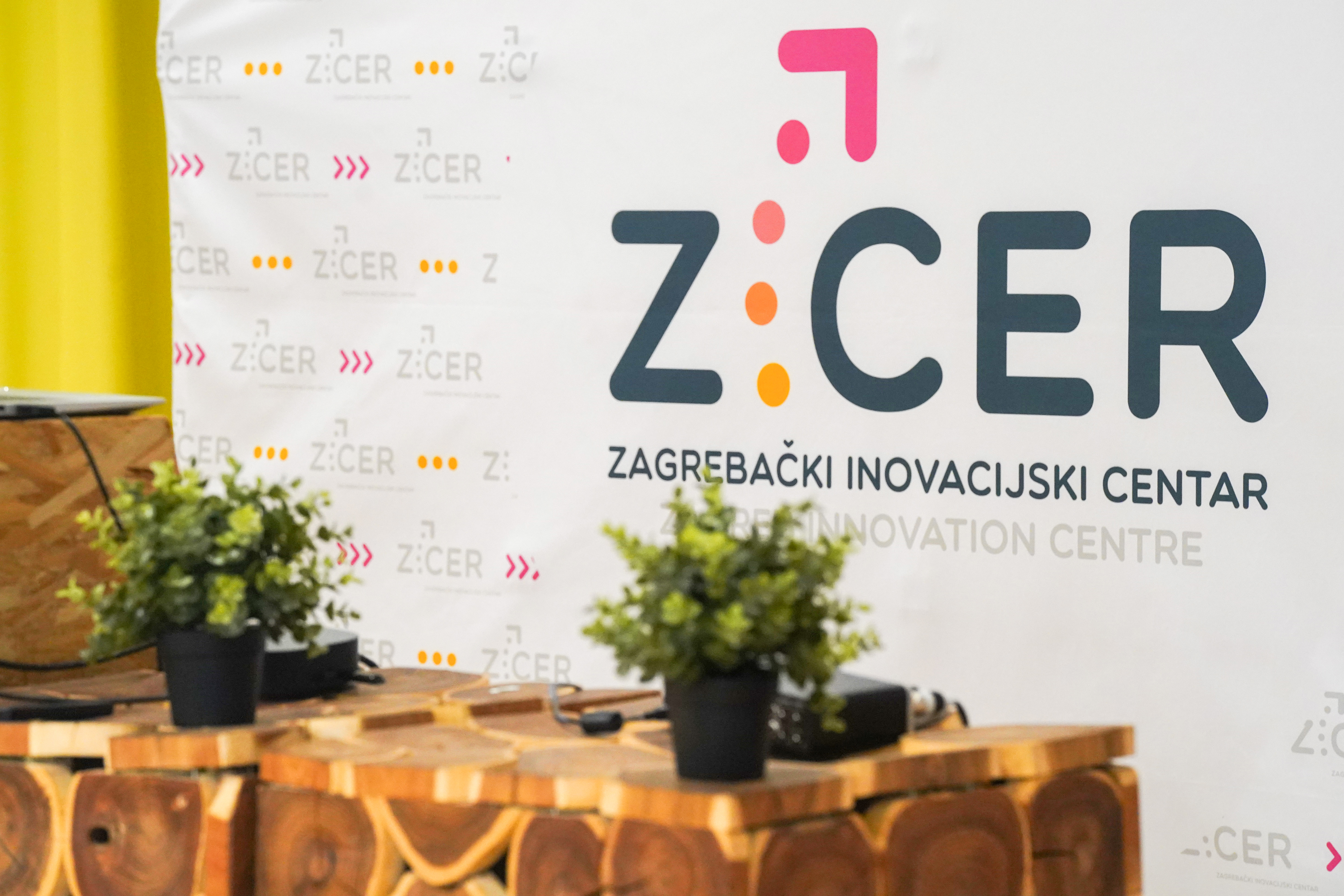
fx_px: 4816
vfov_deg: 10.6
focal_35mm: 129
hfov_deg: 15.9
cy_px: 448
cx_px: 672
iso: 6400
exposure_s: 1/160
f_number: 6.3
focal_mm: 129
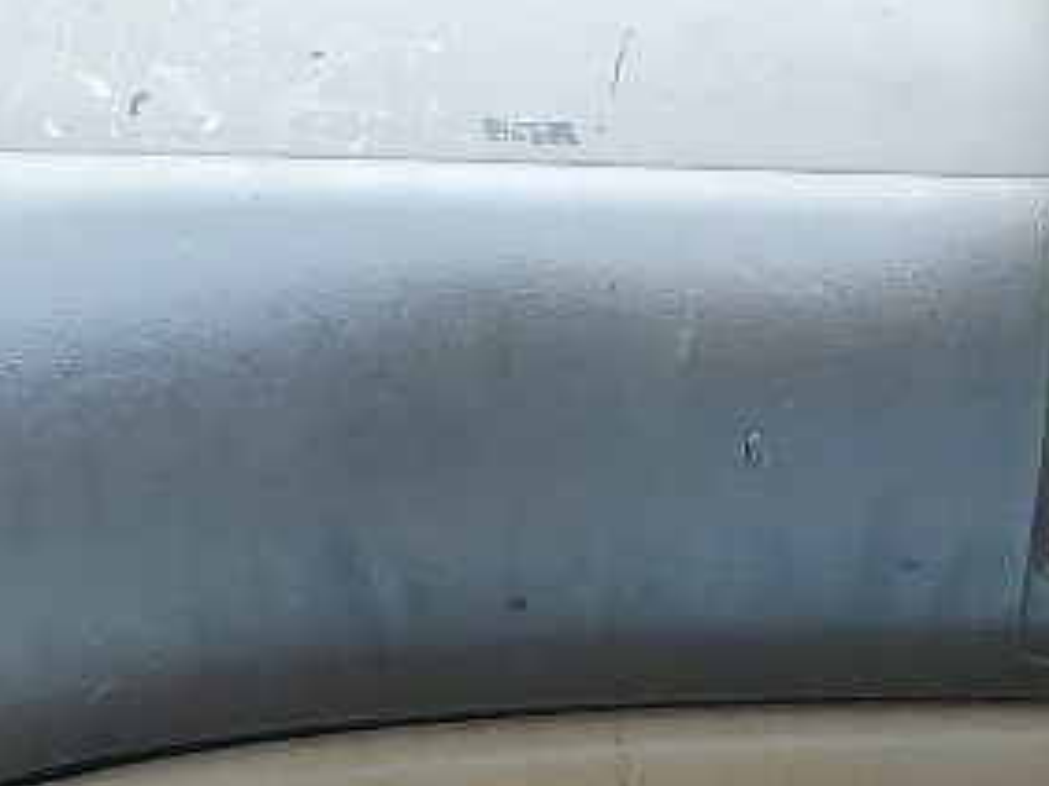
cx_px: -660
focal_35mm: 147
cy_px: 2128
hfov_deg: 12.6
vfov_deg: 8.8
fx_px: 4453
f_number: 1.5
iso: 50
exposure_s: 1/250
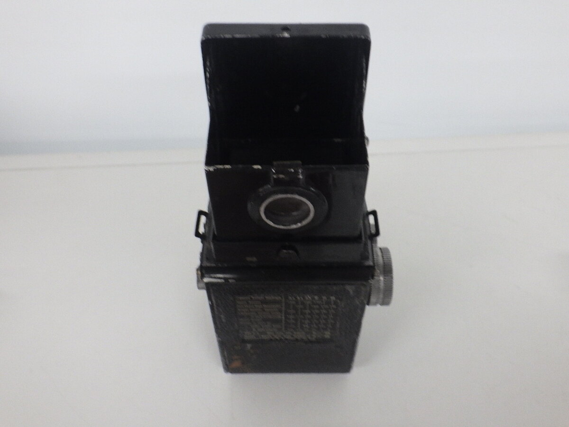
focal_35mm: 34
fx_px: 559
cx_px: 284
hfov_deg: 54.0
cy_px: 214
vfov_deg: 41.8
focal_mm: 6.1
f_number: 3.8
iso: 400
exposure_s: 1/60
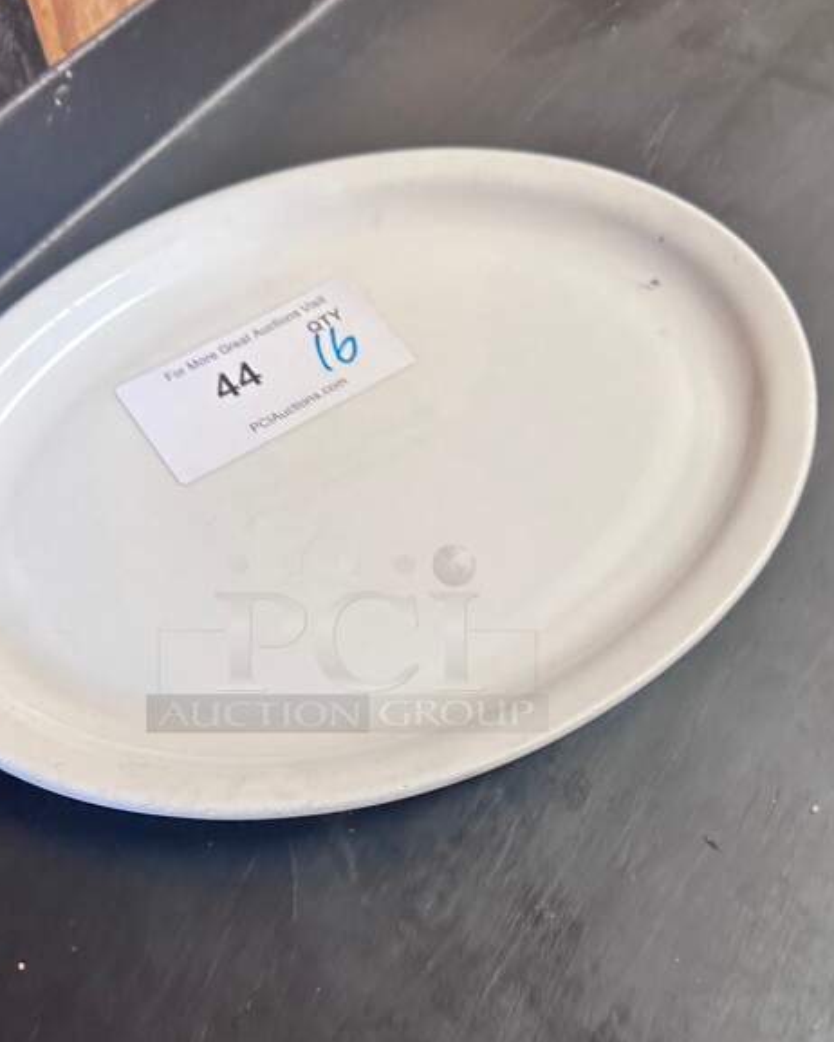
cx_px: 348
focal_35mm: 33
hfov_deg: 44.4
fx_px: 1018
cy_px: 638
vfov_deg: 53.7
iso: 250
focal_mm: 6.86
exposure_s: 1/65
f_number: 1.78
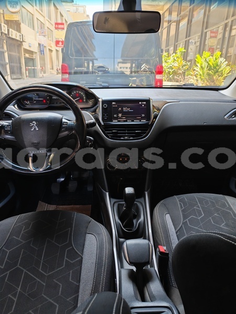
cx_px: 118
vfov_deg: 71.6
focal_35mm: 24
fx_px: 218
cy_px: 157
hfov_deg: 56.8
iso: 250
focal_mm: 6.12
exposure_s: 1/100
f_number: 1.9
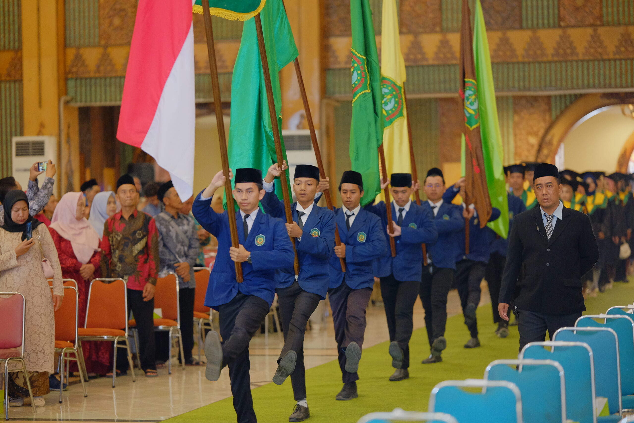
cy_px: 212
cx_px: 317
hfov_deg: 18.1
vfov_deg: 12.1
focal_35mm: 113
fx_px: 1990
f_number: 1.2
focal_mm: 75
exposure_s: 1/125
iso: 1600
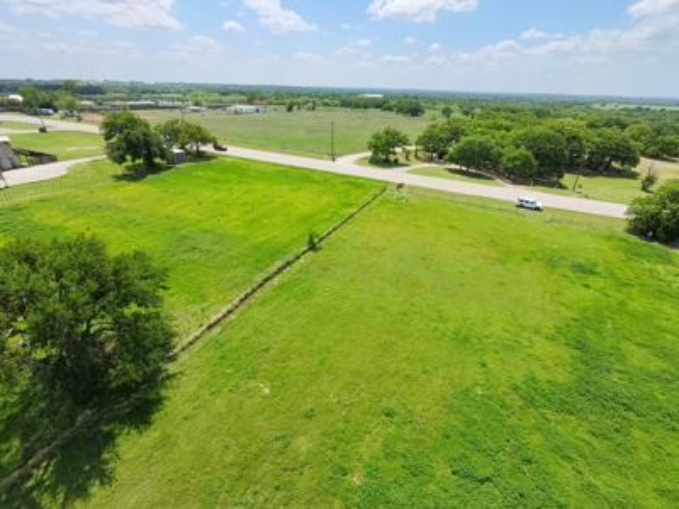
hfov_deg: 94.5
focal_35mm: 16
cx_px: 340
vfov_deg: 78.1
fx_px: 314
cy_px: 254
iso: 102
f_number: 2.55
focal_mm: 16
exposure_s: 1/1669
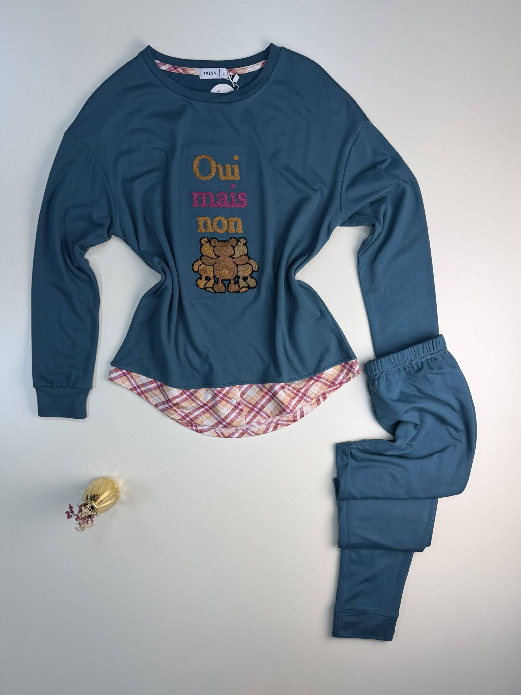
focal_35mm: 24
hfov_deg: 56.8
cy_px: 348
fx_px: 482
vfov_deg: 71.6
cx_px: 260
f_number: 1.78
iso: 80
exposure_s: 1/637
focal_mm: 6.76
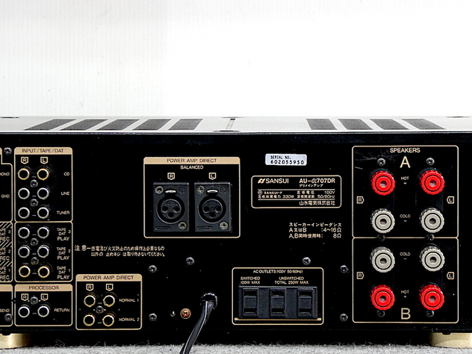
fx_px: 2195
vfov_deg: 9.2
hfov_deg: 12.3
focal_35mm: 161
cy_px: 189
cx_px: 224
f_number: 5.1
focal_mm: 19
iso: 200
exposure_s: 1/8
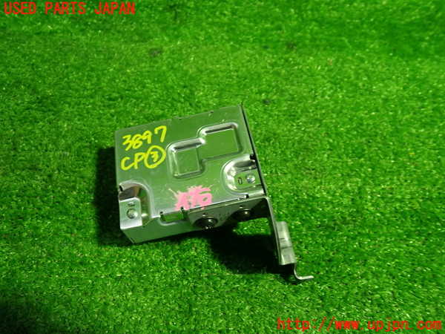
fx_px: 386
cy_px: 167
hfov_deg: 60.0
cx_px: 222
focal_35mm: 30
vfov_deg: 46.8
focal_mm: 5.4
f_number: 2.3
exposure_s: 1/30
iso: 200
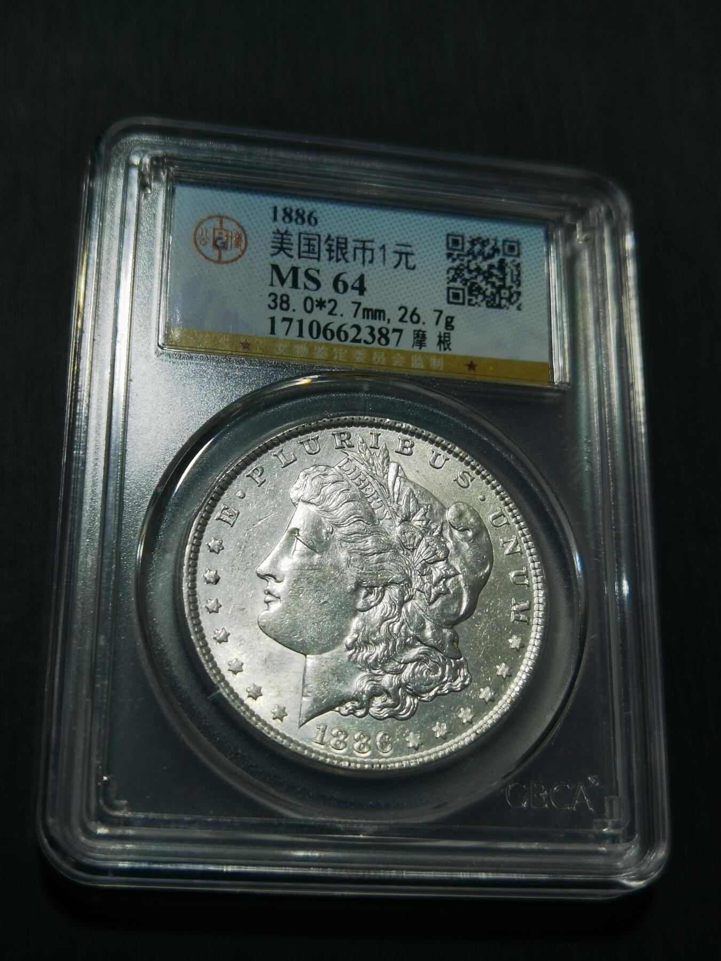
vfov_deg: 39.7
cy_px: 480
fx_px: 1333
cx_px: 360
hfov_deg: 30.3
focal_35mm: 48
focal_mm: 6.67
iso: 50
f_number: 1.9
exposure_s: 1/168
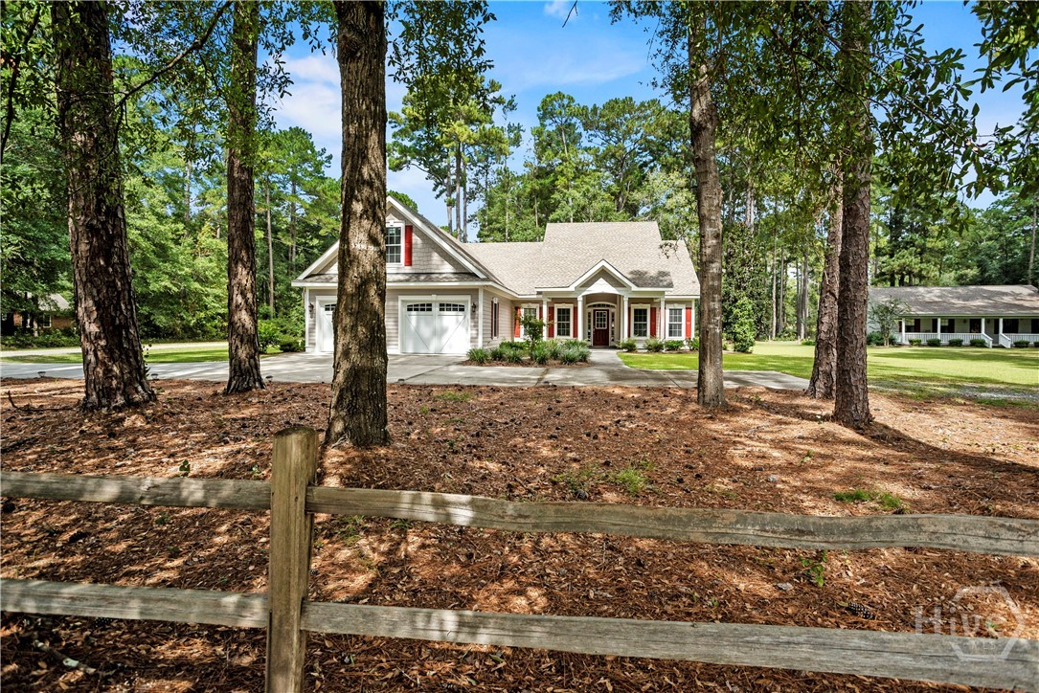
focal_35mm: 17
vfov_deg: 70.5
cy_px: 346
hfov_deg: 93.3
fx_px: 491
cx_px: 520
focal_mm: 17
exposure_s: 1/1000
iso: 400
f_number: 7.1
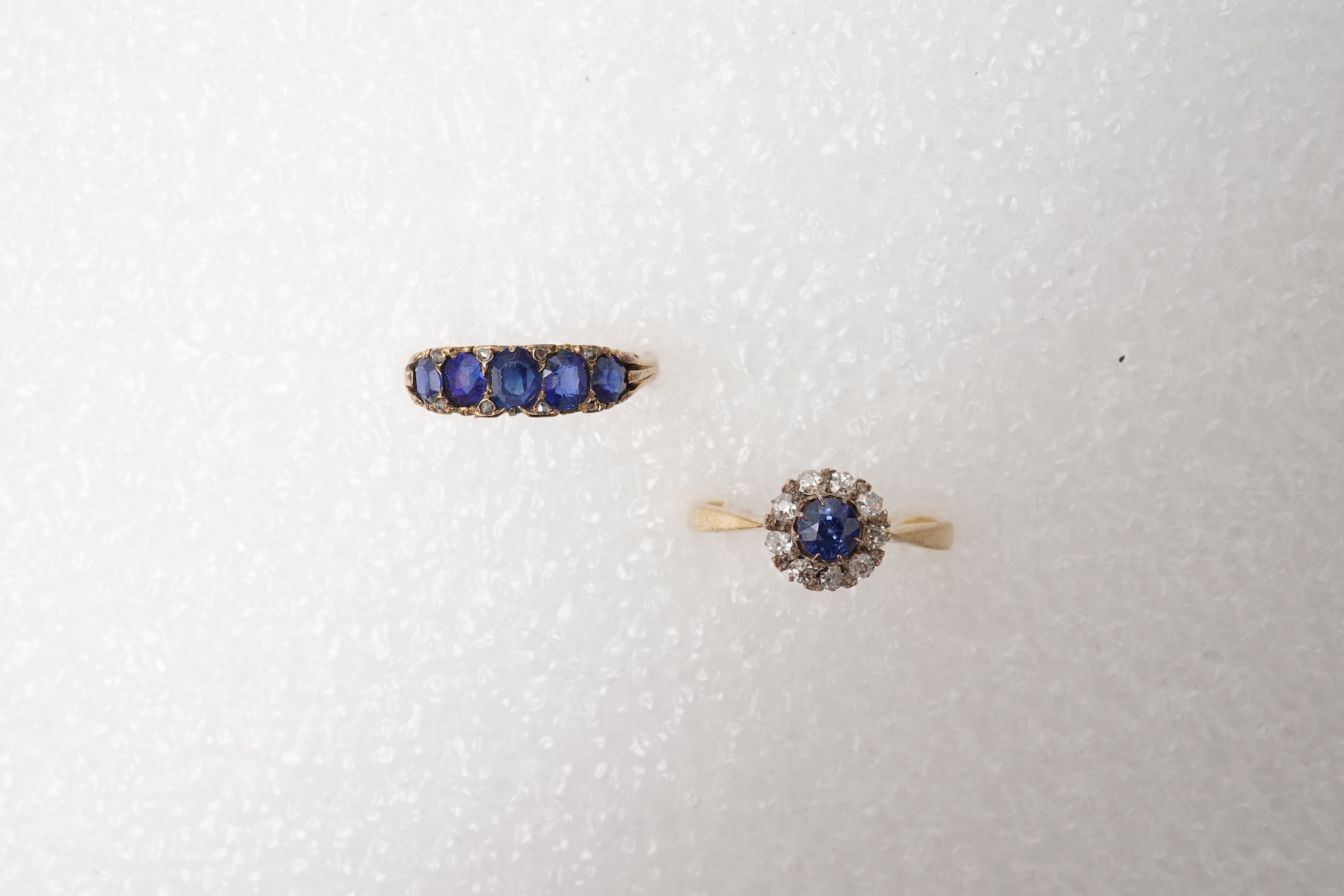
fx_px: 1680
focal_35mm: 45
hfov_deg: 43.6
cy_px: 448
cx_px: 672
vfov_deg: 29.9
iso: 320
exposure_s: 1/125
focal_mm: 30
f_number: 20
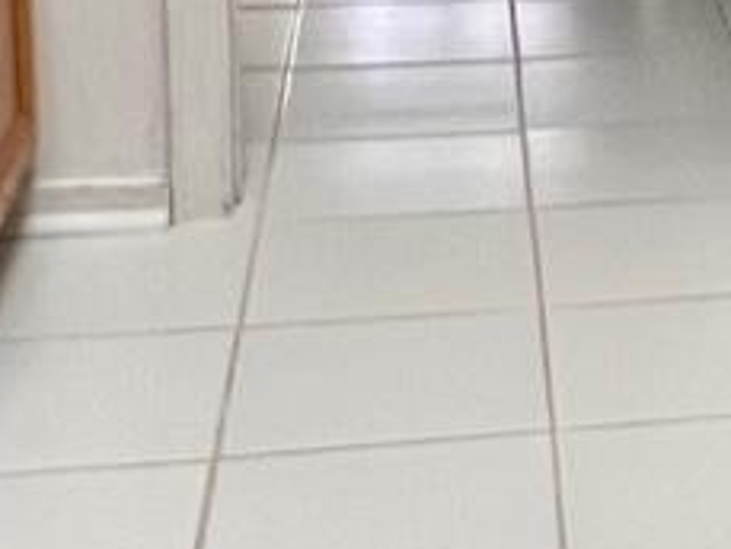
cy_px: -214
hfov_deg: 16.3
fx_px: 2155
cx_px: 1302
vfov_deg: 13.8
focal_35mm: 102
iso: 250
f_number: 1.8
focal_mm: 1.57
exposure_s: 1/120
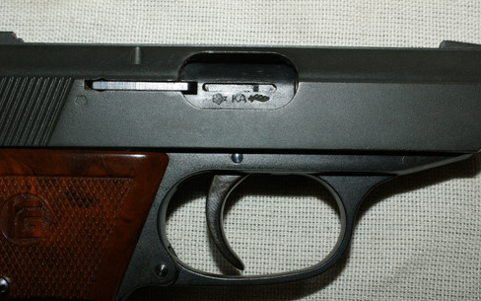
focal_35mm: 47
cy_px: 152
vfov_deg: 27.4
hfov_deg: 42.6
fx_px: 616
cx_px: 238
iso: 400
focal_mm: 30
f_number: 11
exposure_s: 1/60
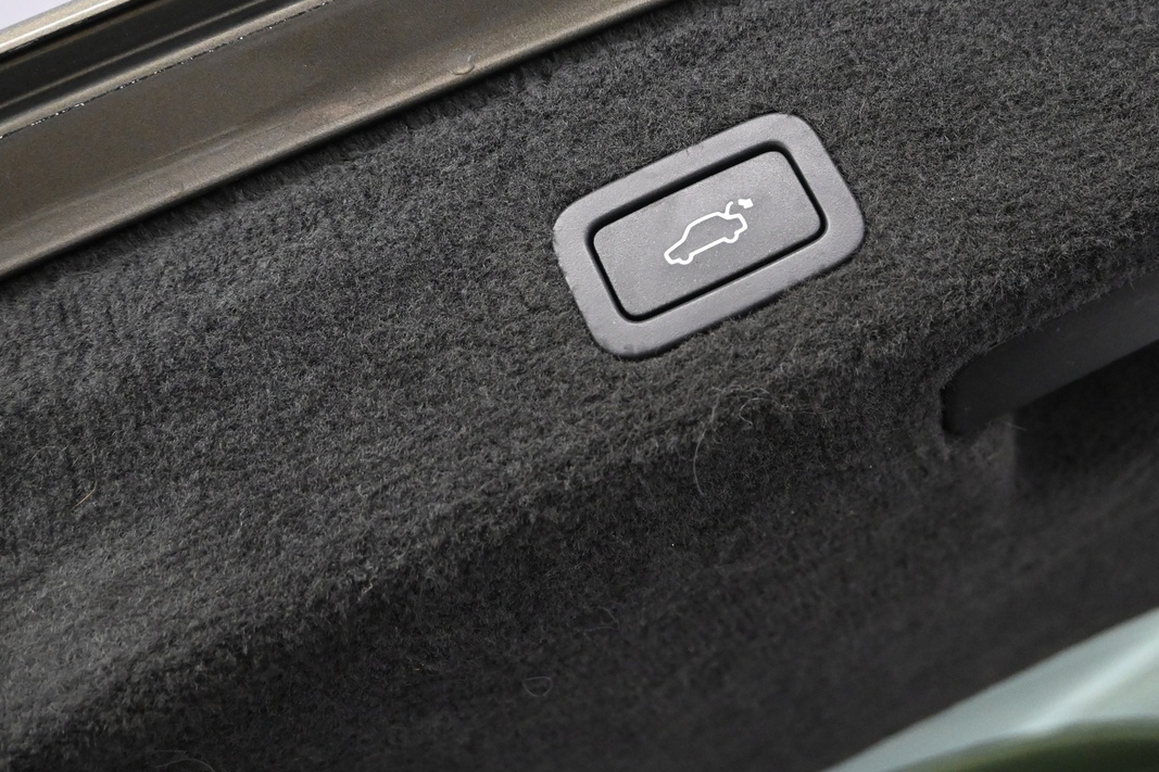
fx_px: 1320
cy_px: 258
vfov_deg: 32.4
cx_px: 722
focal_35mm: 41
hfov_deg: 47.0
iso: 3200
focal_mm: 18
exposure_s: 1/160
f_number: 3.5
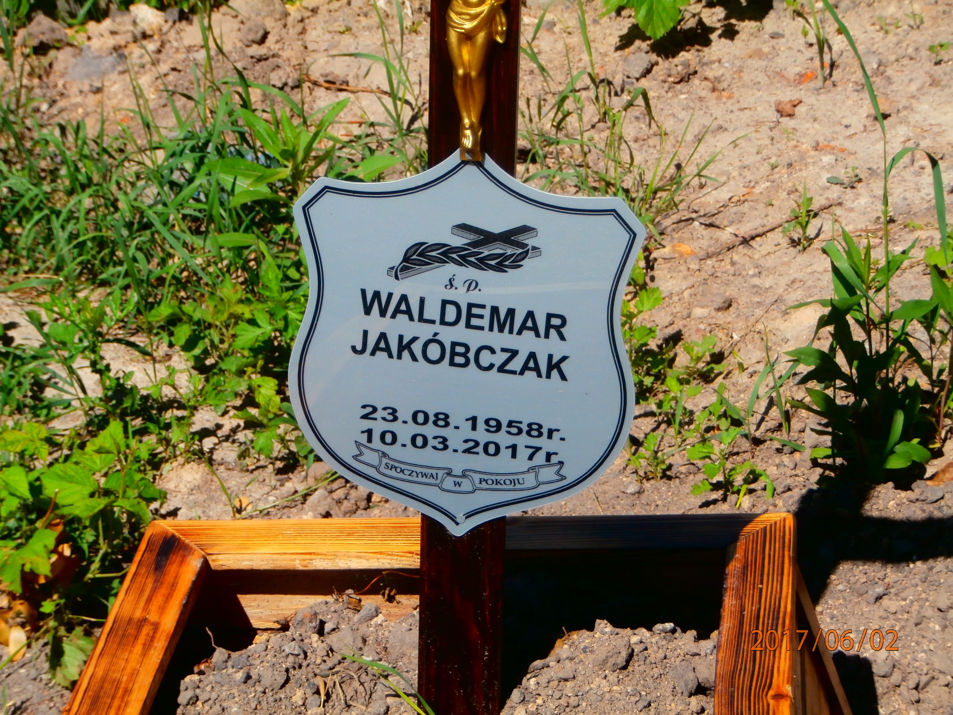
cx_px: 476
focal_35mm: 110
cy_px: 358
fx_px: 3028
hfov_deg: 17.9
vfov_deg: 13.5
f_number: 5.4
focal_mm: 19.54
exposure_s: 1/640
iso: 100
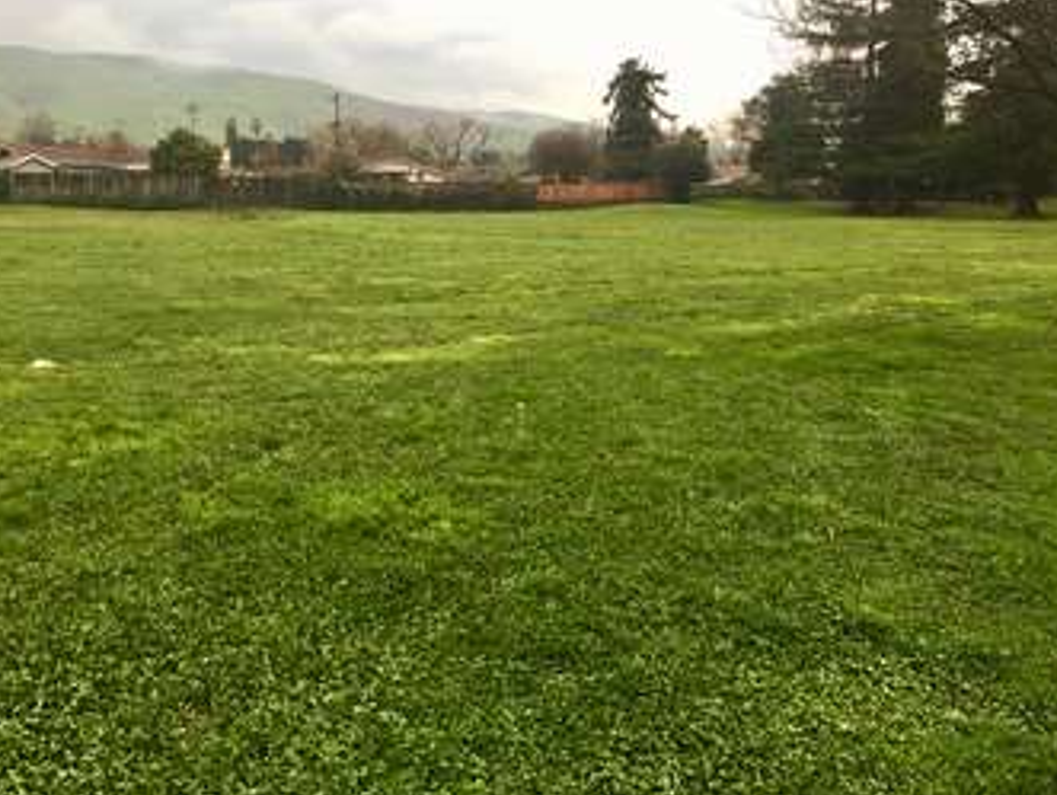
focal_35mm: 35
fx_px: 1070
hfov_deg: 52.4
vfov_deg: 40.7
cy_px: 367
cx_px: 460
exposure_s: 1/60
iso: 25
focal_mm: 4.15
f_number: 2.2
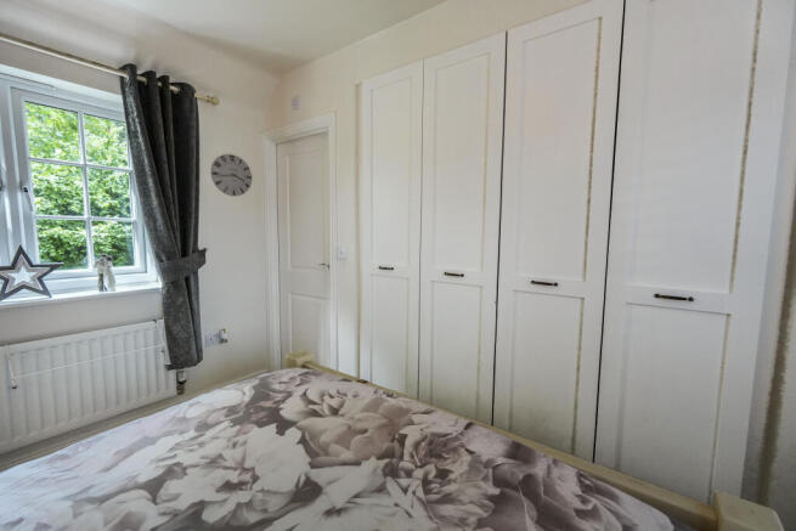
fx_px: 332
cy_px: 266
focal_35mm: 15
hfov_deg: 100.4
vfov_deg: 77.4
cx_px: 398
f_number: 4
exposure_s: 1/160
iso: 800
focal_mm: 10
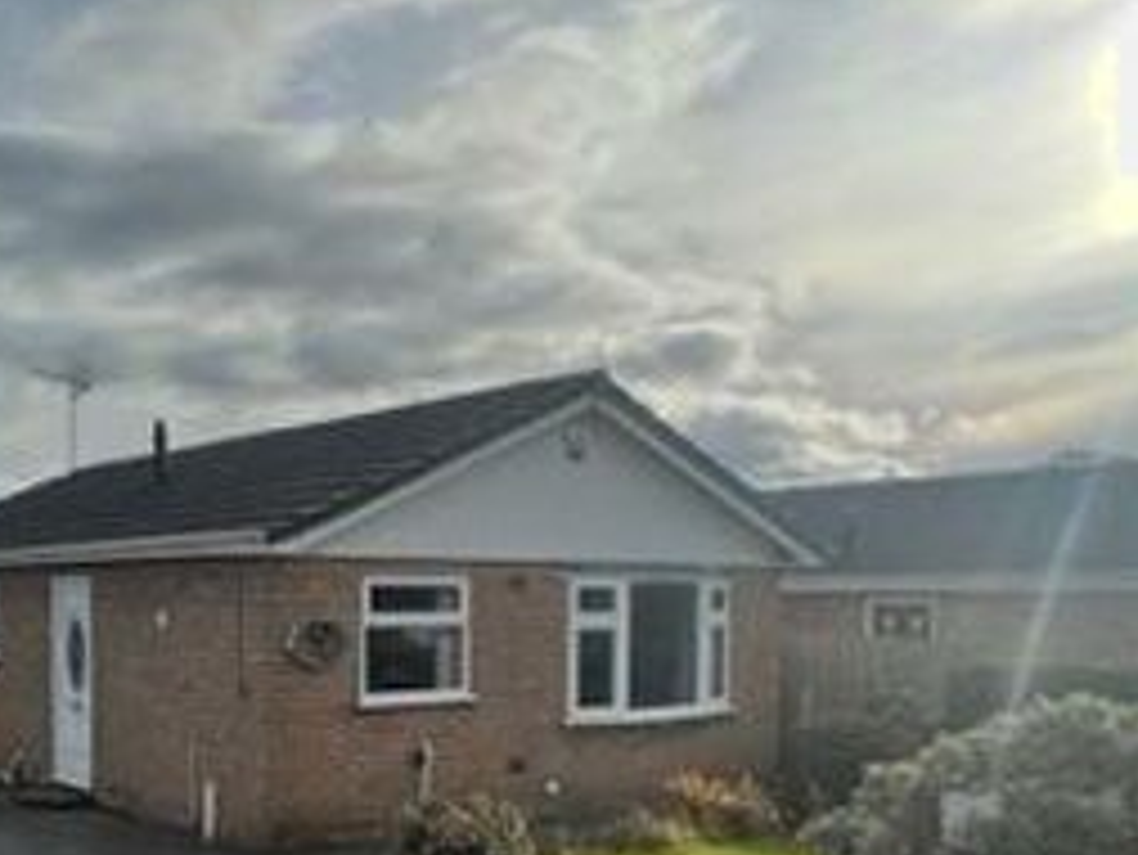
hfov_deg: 48.8
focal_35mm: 36
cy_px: 650
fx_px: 1184
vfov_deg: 38.6
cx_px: 247
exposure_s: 1/2053
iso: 32
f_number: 1.8
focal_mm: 1.57
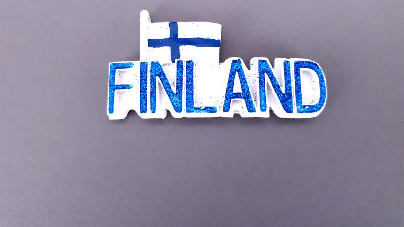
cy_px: 80
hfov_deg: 66.1
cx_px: 203
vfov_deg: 39.8
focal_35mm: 29
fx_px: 311
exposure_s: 1/500
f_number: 1.5
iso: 400
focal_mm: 4.3
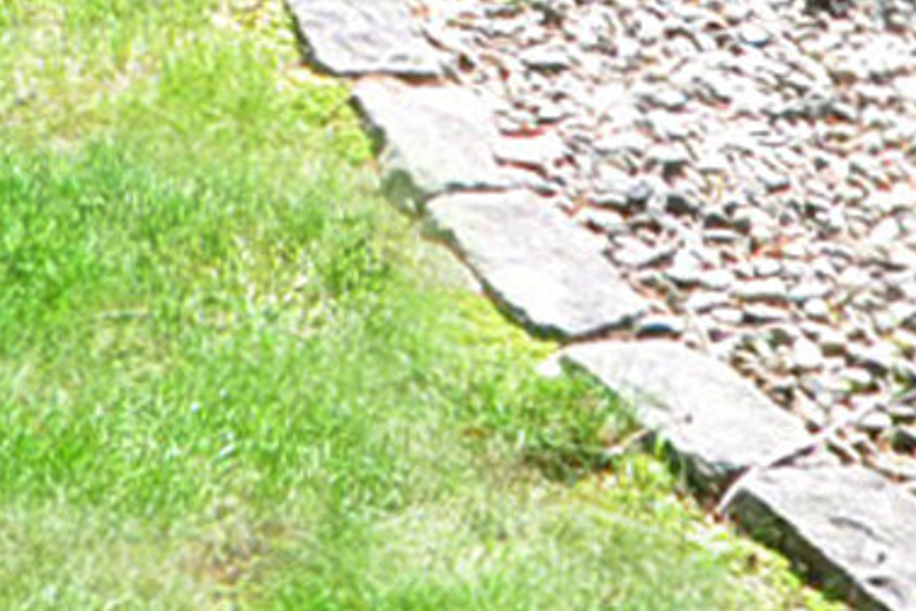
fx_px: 4096
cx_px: -916
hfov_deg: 11.5
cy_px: -1622
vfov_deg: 7.0
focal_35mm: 161
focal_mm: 14
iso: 1250
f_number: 8
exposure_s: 1/200
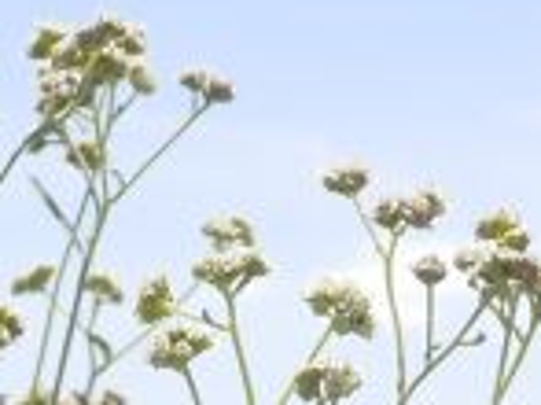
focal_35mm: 282
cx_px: -52
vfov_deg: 5.0
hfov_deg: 7.0
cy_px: 1206
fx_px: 4404
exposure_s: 1/500
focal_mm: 23
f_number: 6.3
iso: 160
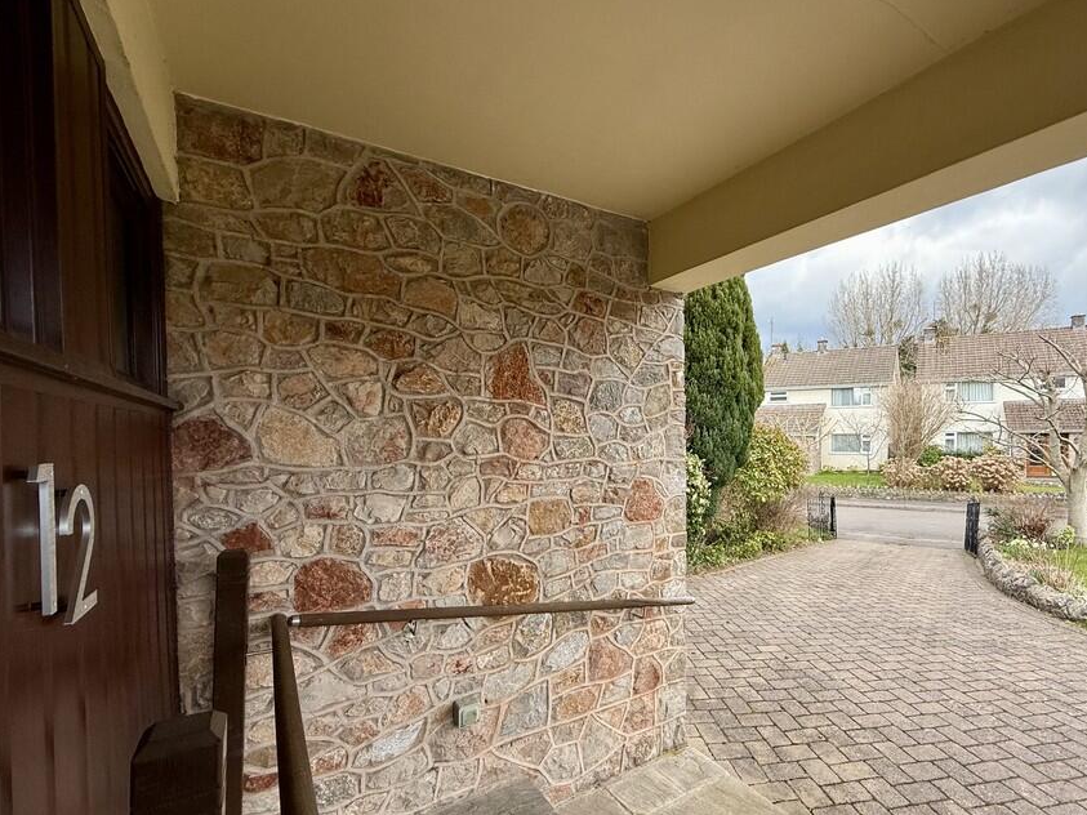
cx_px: 652
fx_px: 534
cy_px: 446
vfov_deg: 74.5
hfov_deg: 89.9
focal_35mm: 17
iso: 64
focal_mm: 2.22
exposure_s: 1/439
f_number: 2.2
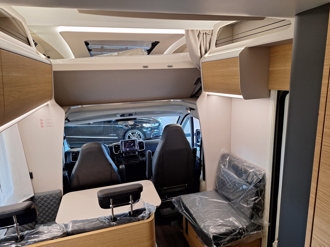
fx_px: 219
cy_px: 124
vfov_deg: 58.9
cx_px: 165
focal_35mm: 23
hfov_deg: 73.9
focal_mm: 5.54
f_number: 1.8
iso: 80
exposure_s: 1/50
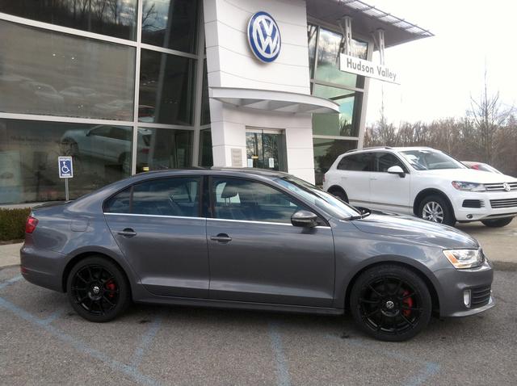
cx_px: 258
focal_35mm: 35
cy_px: 193
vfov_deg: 40.6
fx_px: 522
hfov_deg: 52.7
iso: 80
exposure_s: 1/395
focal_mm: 3.85
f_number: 2.8
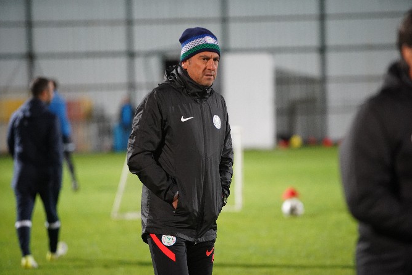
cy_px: 138
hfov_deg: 10.2
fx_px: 2301
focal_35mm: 201
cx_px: 206
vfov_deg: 6.8
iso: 4000
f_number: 2.8
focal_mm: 200
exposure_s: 1/250
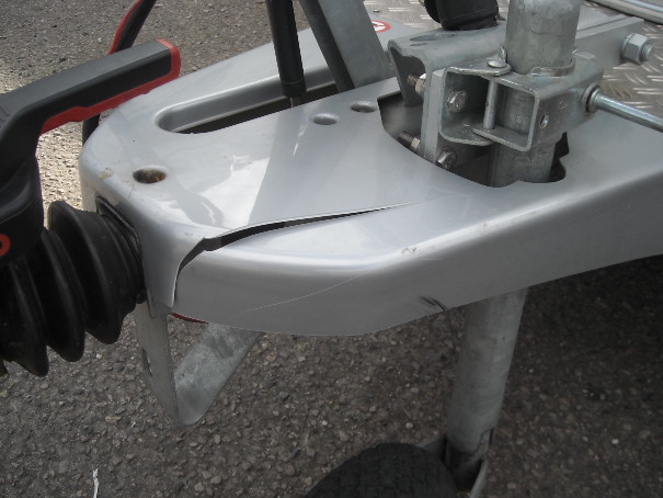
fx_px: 709
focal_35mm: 37
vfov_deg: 38.7
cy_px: 242
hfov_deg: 50.1
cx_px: 333
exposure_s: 1/148
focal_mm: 5.7
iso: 64
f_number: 5.6
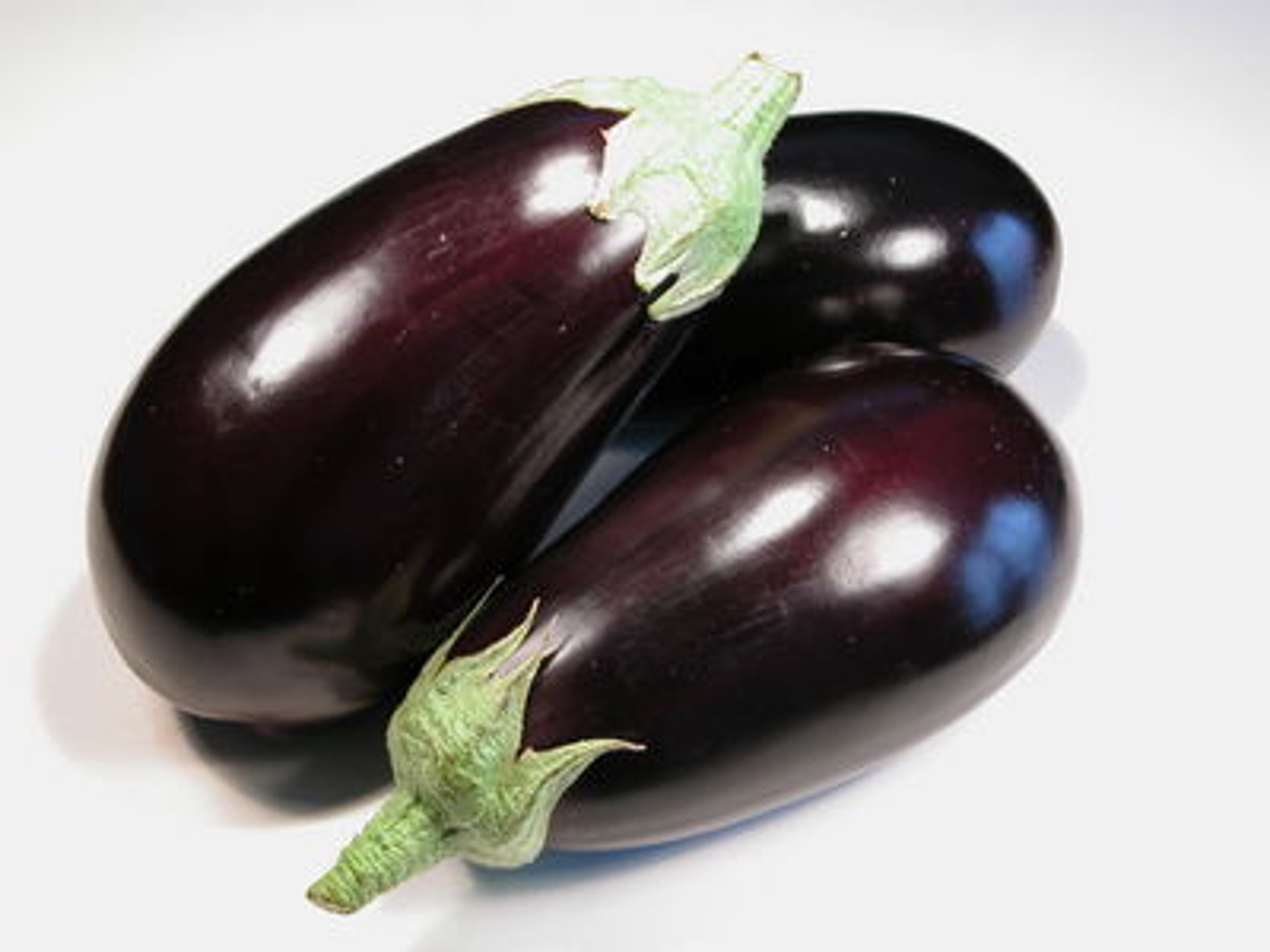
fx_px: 2275
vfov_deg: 23.7
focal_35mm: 62
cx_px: 635
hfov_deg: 31.2
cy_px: 476
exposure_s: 1/14.1
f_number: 5.1
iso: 100
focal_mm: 15.7
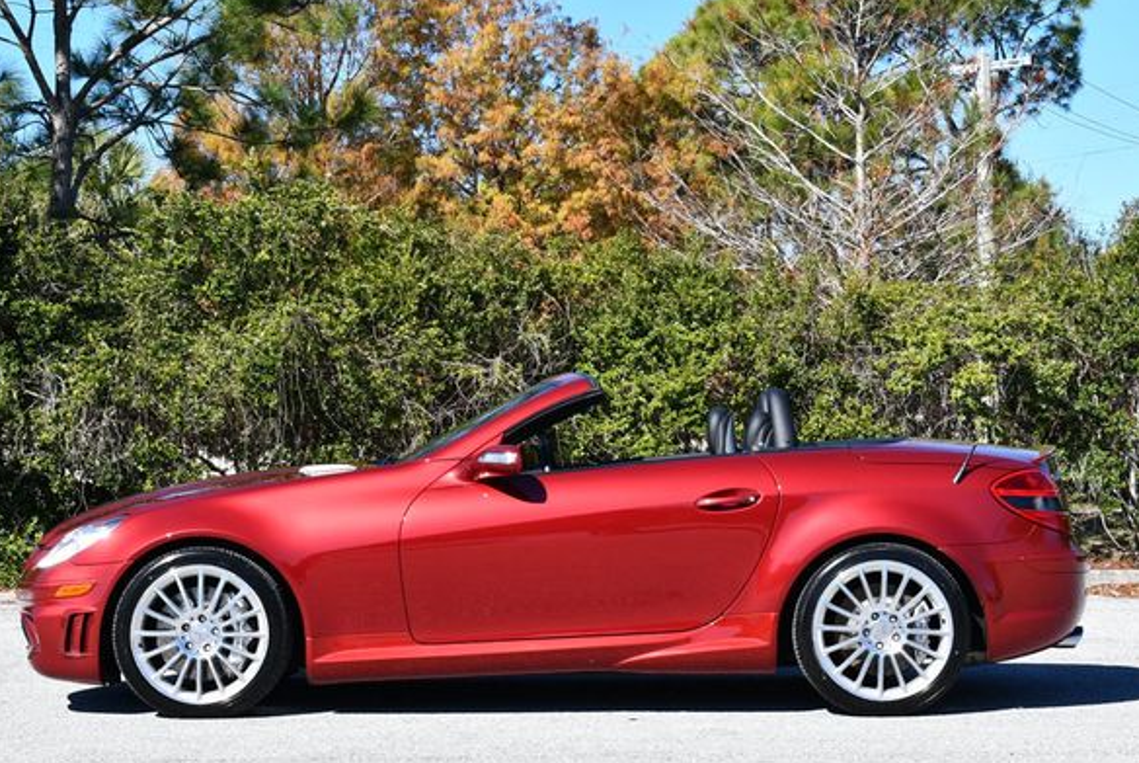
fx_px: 2914
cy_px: 375
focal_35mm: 92
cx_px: 540
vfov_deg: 14.9
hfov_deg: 22.1
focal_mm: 42
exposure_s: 1/250
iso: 125
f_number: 8
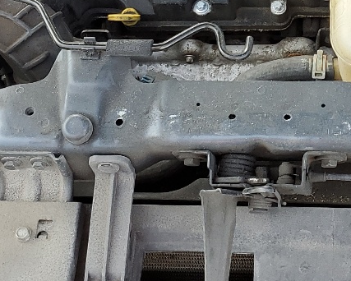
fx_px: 987
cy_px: -84
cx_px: 315
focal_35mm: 95
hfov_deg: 19.8
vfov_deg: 15.4
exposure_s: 1/182
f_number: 1.5
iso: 50
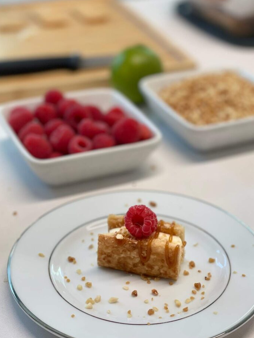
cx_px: 138
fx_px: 704
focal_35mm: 72
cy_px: 185
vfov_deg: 27.0
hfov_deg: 20.4
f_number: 2.2
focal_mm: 7.5
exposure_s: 1/100
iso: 100
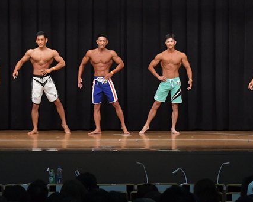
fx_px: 1236
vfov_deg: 9.4
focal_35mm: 165
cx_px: 150
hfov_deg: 11.7
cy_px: 69
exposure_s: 1/400
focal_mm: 65
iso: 6400
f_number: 5.6
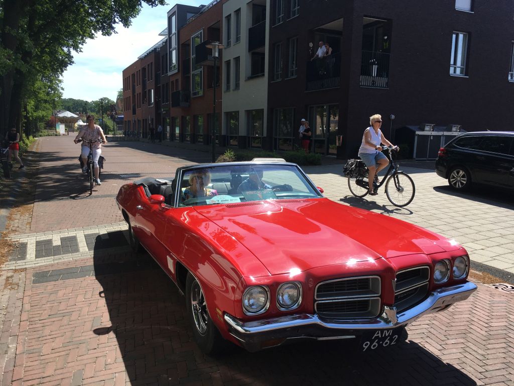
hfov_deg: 61.7
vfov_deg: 48.2
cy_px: 193
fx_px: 431
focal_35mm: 29
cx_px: 257
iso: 25
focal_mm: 4.15
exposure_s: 1/1040
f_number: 2.2
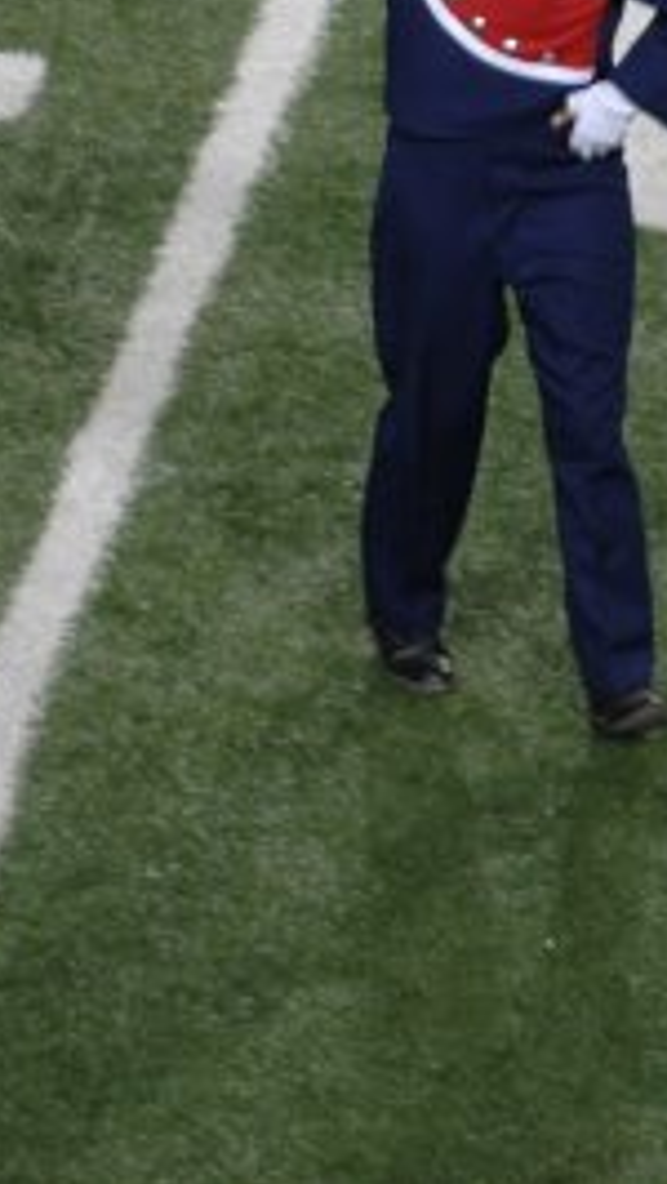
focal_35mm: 944
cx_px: 538
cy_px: 9
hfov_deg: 1.3
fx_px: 29625
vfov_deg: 2.3
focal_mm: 200
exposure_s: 1/60
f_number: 2.8
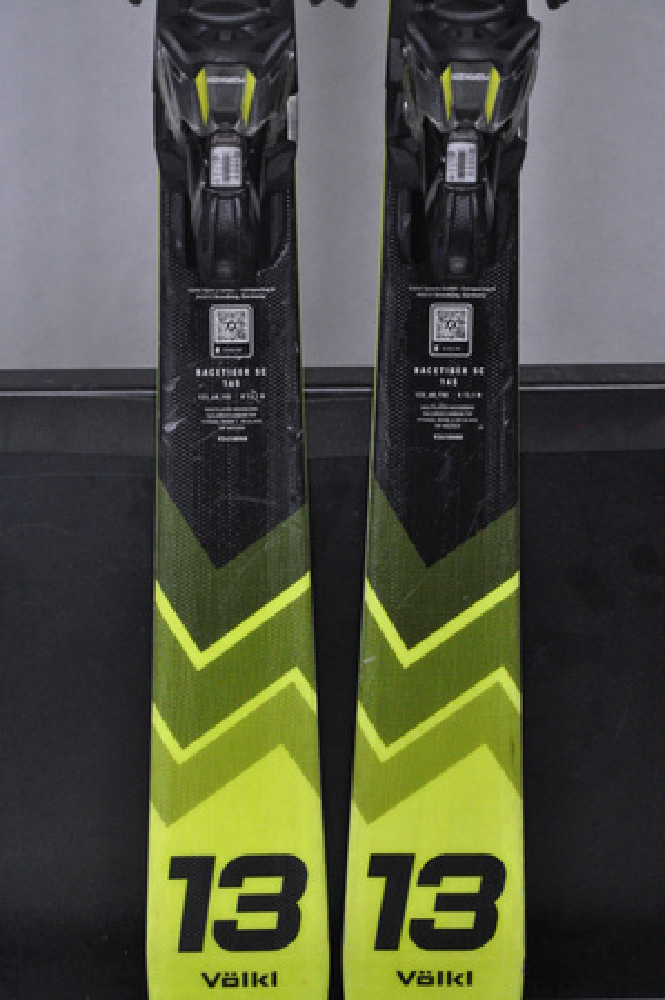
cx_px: 332
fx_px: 3332
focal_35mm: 120
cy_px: 500
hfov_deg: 11.4
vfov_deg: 17.1
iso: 3200
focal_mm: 80
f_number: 8
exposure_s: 1/125
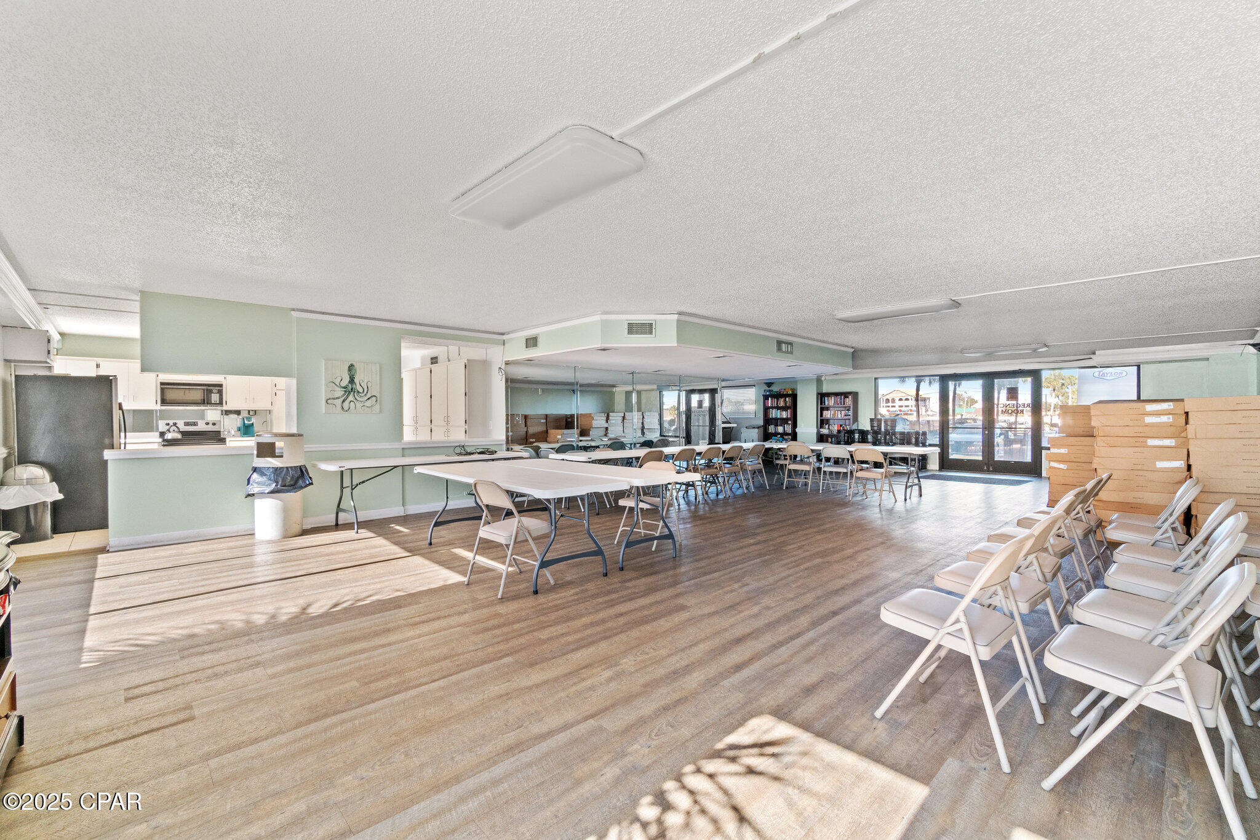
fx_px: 525
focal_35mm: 15
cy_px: 420
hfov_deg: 100.4
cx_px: 630
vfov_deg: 77.3
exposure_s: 1/2
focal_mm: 10
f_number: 8
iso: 800
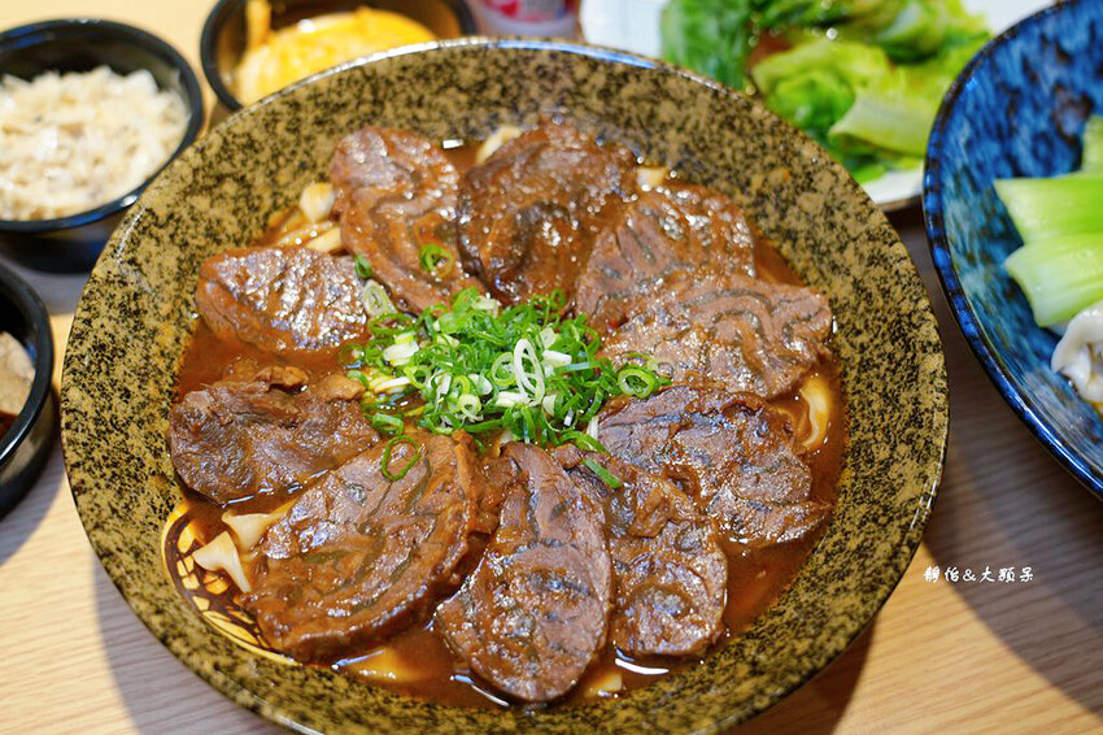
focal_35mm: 38
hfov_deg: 50.7
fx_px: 1164
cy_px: 368
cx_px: 552
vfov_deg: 35.0
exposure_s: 1/40
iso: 320
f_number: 4
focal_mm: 38
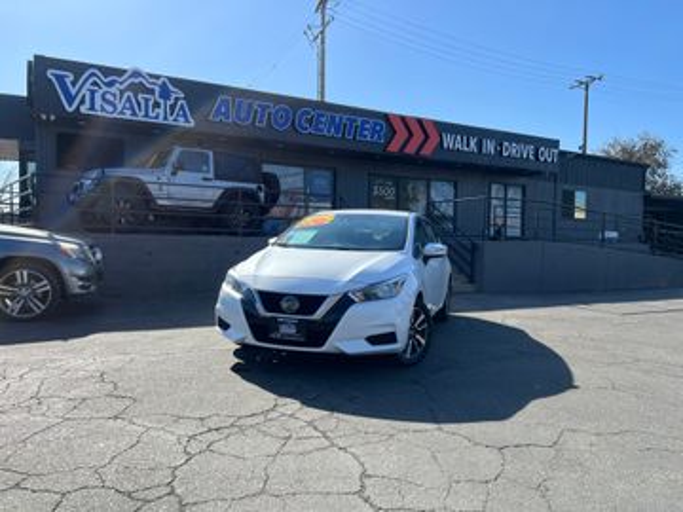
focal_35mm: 26
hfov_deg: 67.3
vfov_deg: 53.1
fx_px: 513
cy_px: 256
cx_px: 342
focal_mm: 5.7
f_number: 1.5
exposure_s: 1/2994
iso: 50
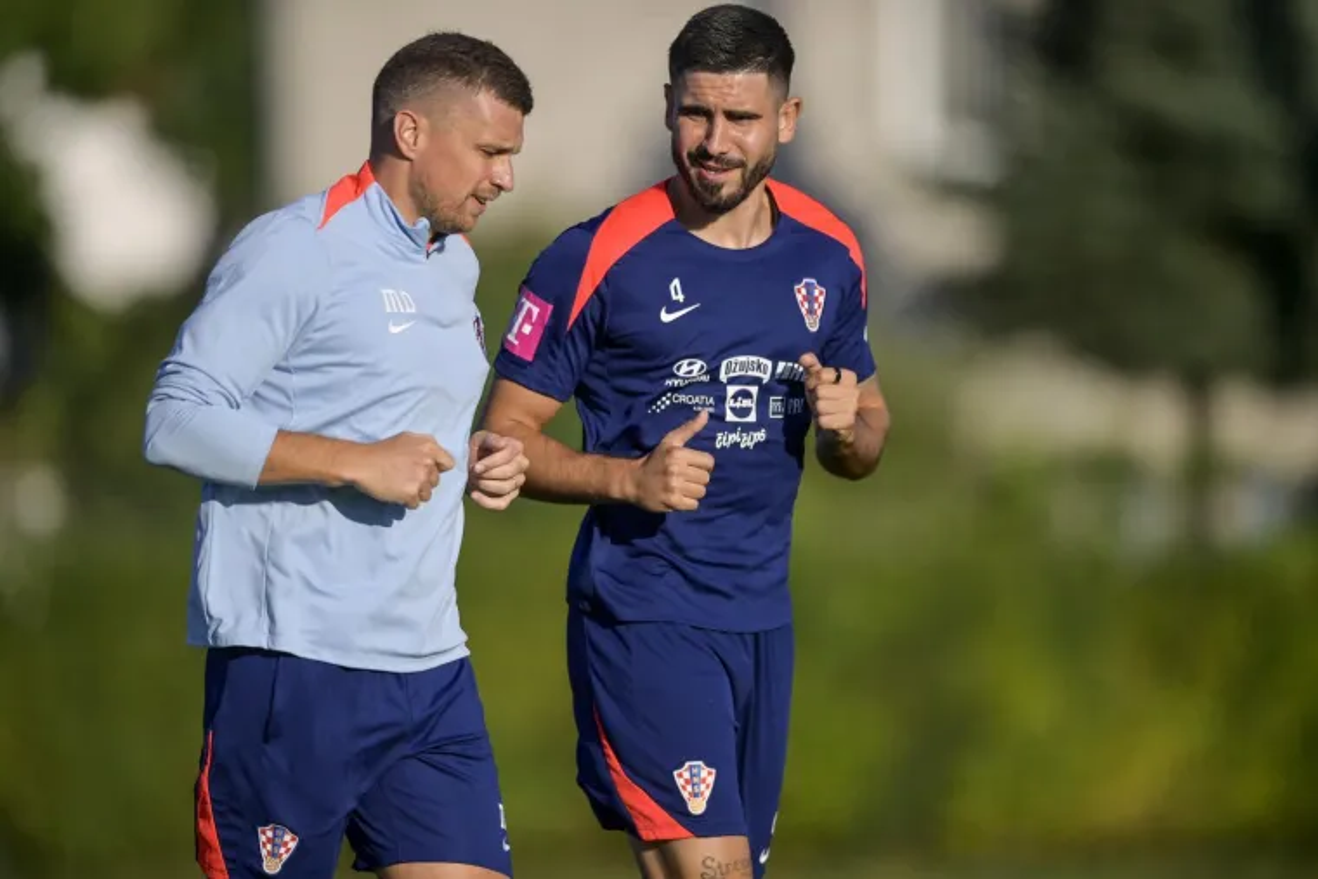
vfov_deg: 3.4
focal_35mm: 400
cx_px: 659
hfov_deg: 5.2
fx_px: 14646
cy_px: 440
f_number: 2.8
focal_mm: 400
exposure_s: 1/4000
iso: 100
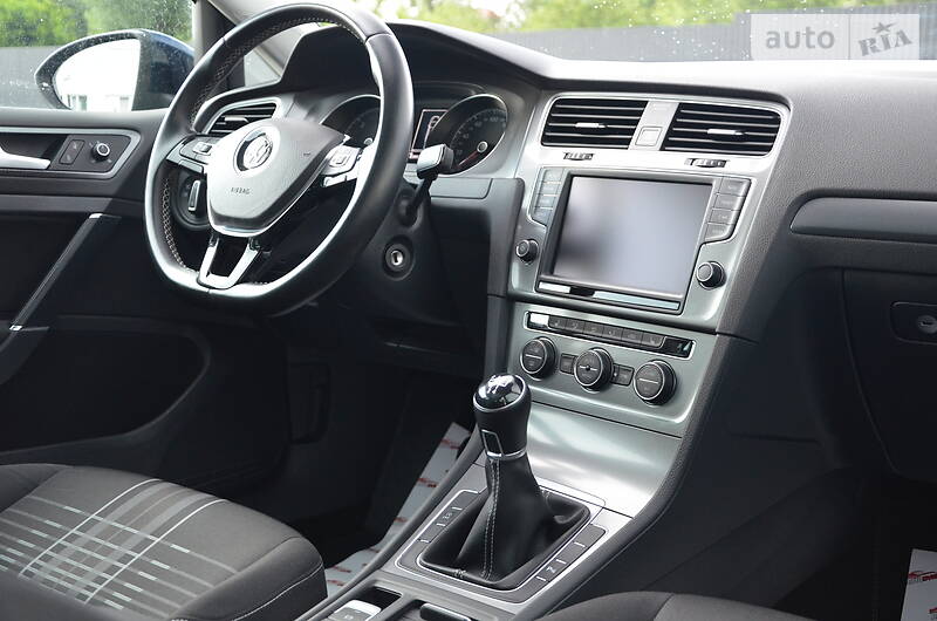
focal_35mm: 42
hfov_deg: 46.5
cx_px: 468
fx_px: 1091
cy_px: 310
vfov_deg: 31.8
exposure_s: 1/25
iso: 1600
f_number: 4
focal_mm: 28
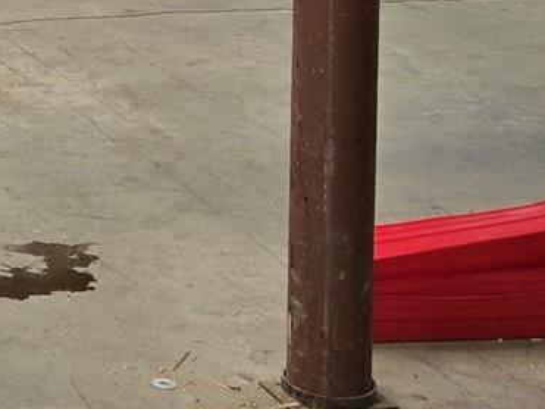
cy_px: -262
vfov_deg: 11.1
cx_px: -332
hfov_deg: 14.3
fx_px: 1999
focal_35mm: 127
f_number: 1.8
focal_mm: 5.4
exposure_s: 1/120
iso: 100
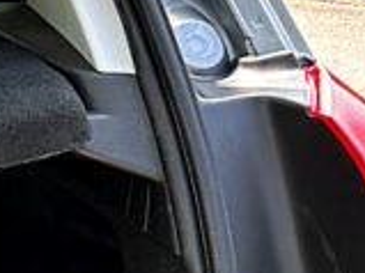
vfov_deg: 12.2
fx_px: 1275
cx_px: -475
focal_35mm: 121
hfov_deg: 12.9
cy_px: 188
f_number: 1.78
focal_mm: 6.86
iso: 80
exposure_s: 1/361
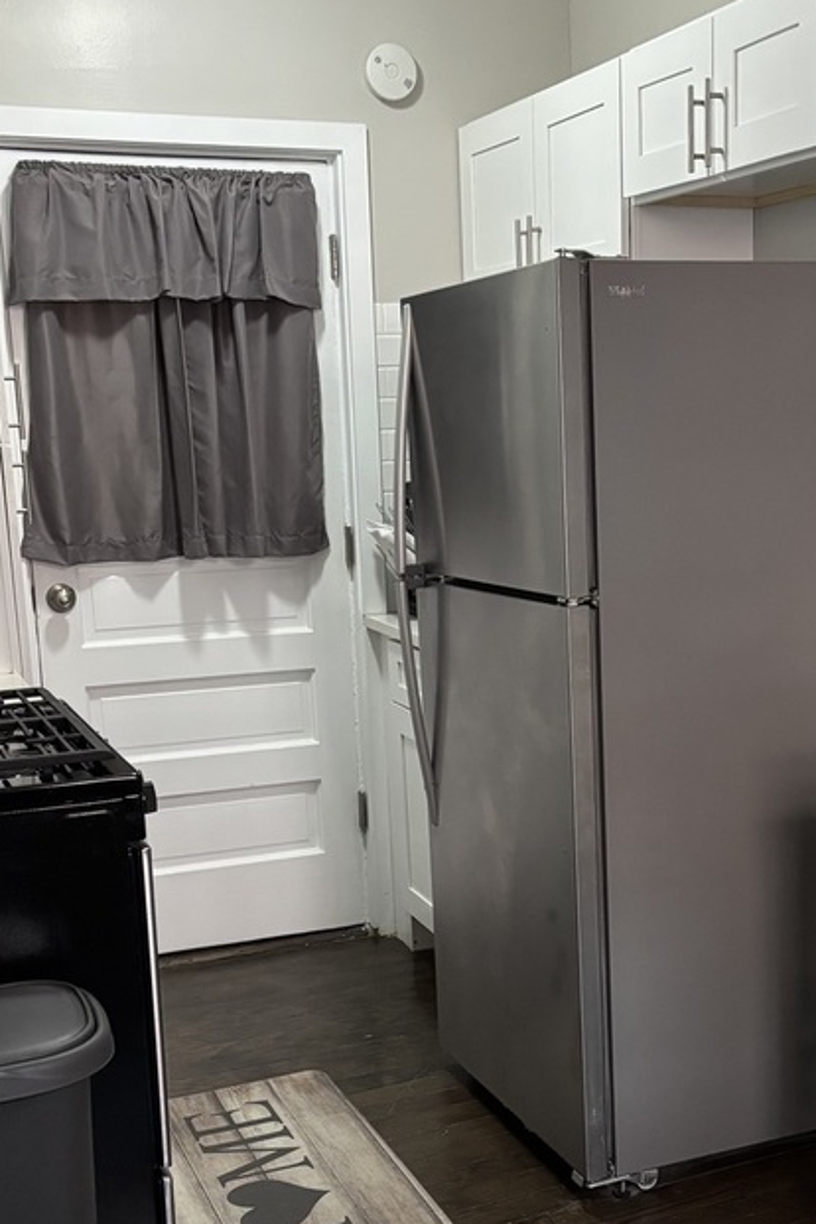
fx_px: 1598
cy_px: 773
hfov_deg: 28.5
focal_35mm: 47
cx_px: 536
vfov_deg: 41.6
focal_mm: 5.96
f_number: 1.6
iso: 500
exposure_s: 1/60
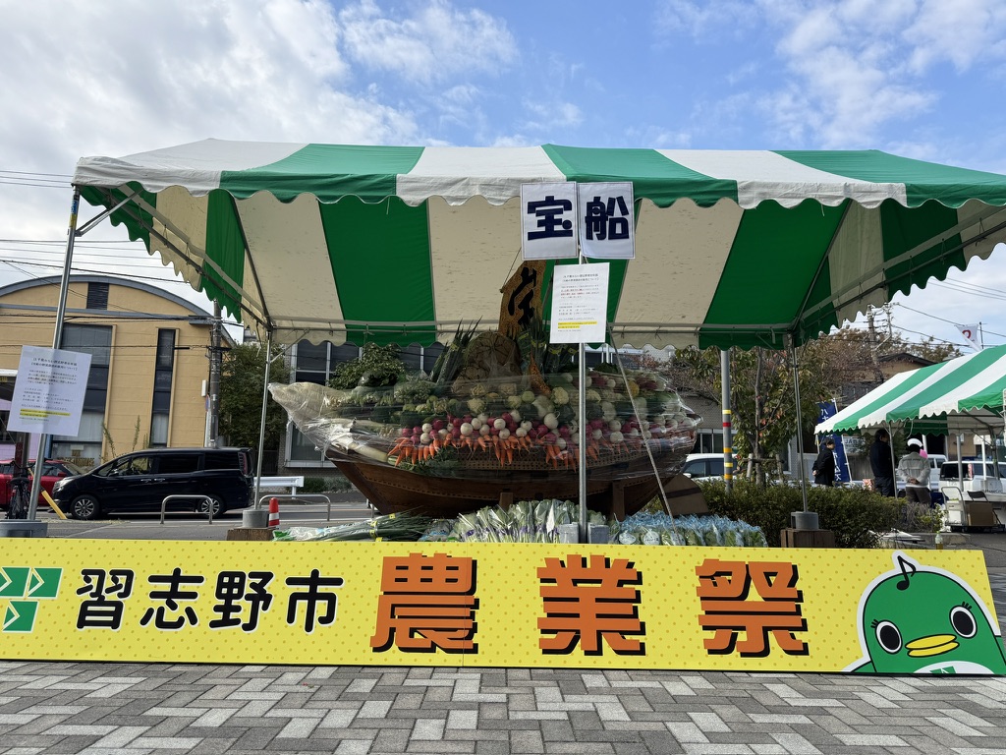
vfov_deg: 56.8
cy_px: 378
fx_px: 697
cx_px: 503
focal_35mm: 24
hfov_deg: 71.6
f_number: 1.78
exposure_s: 1/1980
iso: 80
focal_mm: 6.76
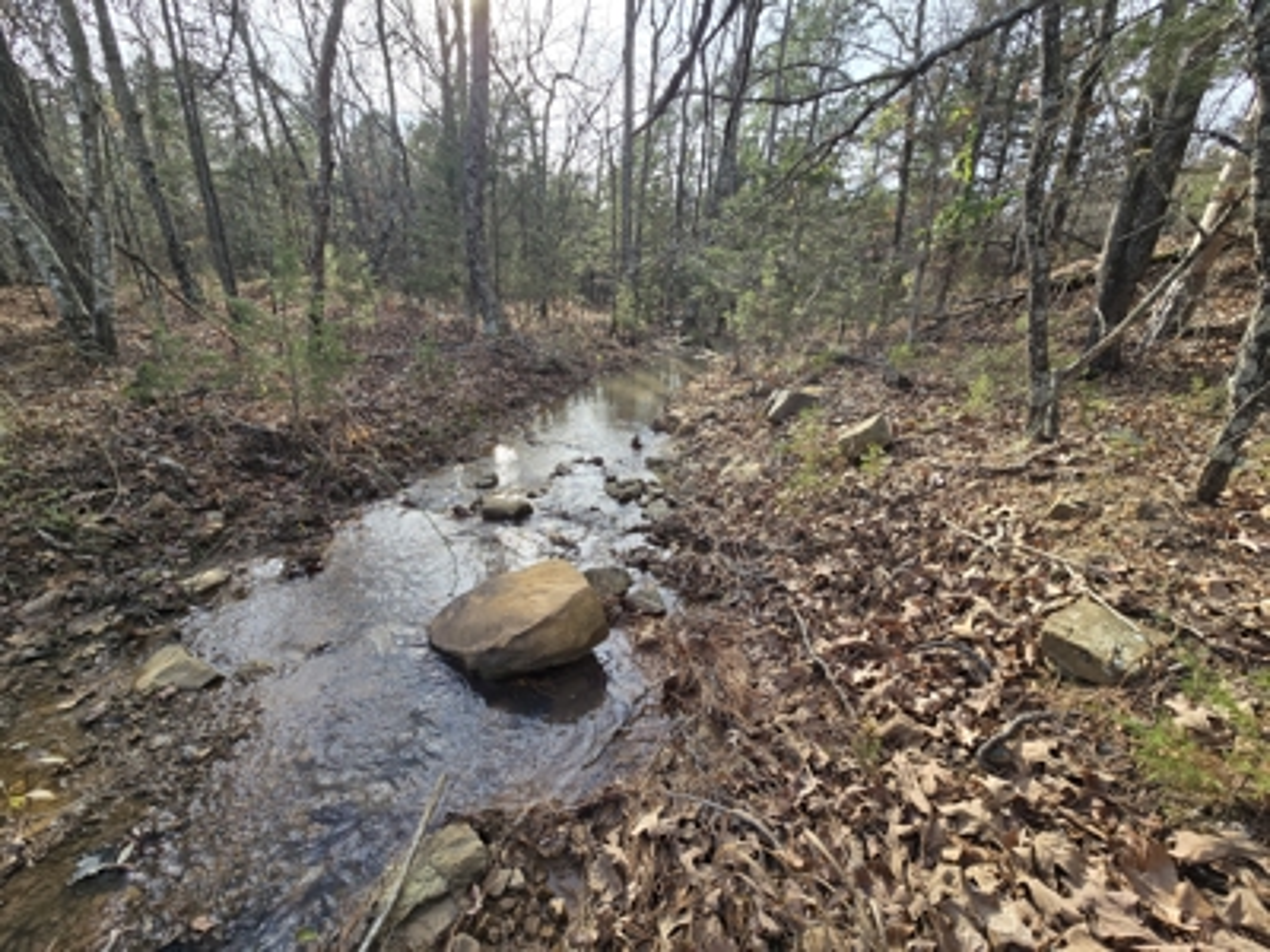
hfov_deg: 106.2
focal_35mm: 13
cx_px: 635
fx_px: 477
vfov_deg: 89.9
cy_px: 476
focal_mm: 2.2
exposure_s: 1/395
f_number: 2.2
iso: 50
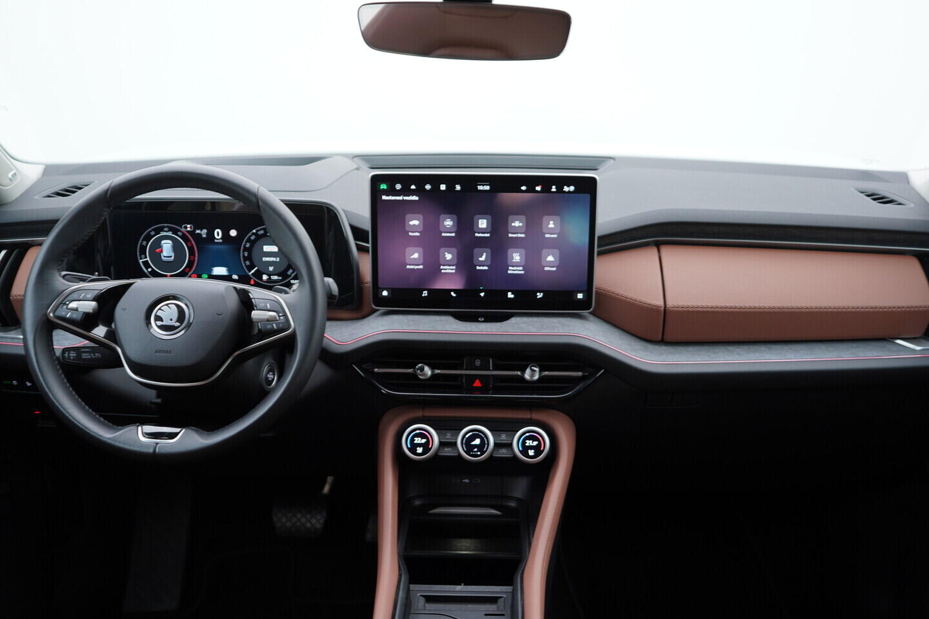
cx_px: 464
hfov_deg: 53.1
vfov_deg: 36.9
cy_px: 310
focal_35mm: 36
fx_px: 929
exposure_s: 1/40
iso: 125
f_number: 2.8
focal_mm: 24
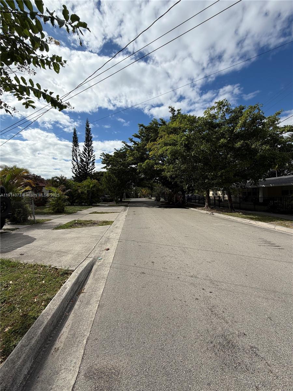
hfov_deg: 85.7
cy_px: 196
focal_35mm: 14
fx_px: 158
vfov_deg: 102.1
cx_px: 146
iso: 20
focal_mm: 2.22
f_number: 2.2
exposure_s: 1/1497
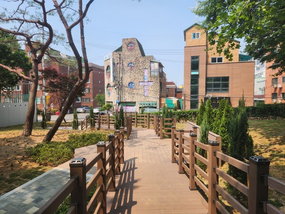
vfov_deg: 58.9
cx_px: 142
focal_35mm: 23
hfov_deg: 73.9
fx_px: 189
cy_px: 107
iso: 20
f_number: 1.8
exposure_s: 1/1096
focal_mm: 5.4
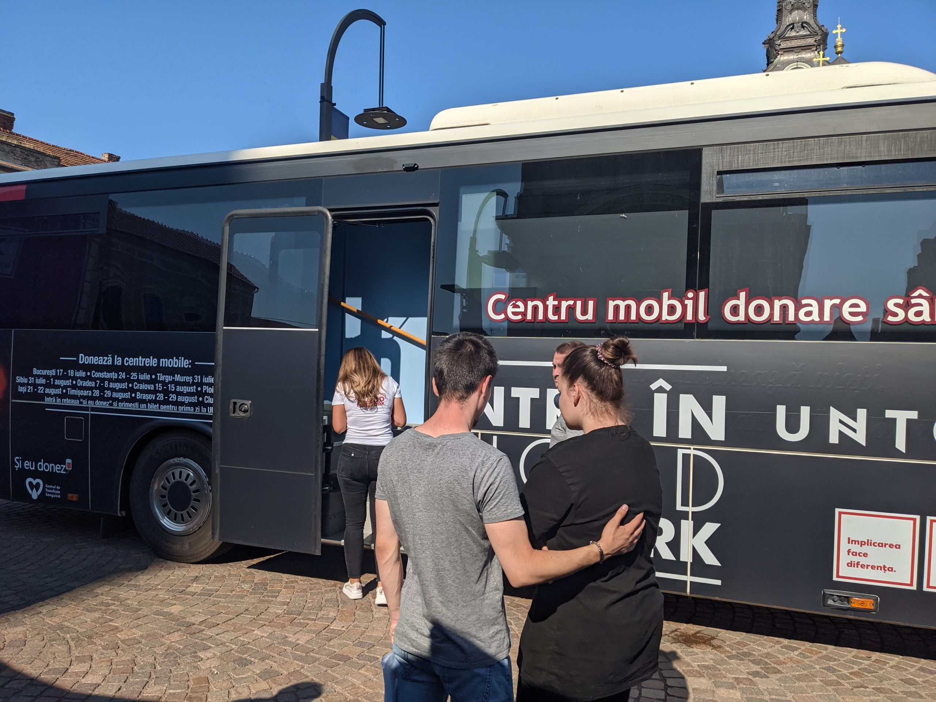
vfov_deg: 51.4
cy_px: 351
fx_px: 730
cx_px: 468
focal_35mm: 27
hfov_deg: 65.3
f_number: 1.73
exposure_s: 1/7812
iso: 83
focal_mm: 4.38
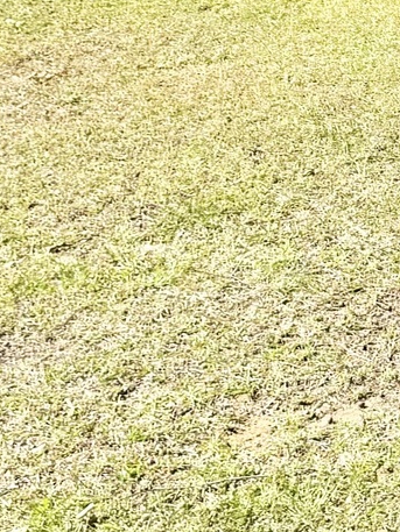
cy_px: -325
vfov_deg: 14.8
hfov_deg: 11.9
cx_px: 539
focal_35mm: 121
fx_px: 1863
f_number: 1.78
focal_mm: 6.76
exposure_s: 1/3953
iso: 80
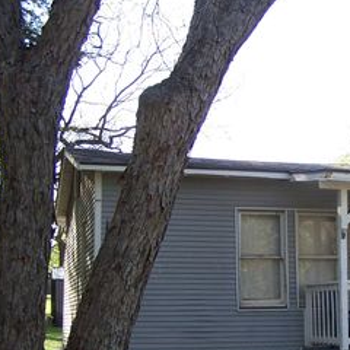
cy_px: 218
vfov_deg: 24.6
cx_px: 349
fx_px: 801
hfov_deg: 23.6
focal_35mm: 70
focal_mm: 6.3
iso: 80
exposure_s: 1/250
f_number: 2.8
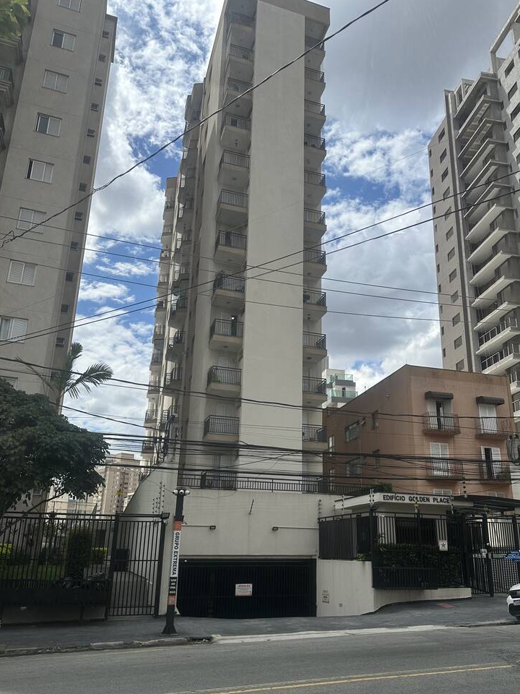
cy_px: 382
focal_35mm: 27
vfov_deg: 65.2
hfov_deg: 51.2
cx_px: 290
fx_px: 541
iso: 80
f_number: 1.78
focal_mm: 6.86
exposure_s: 1/6623
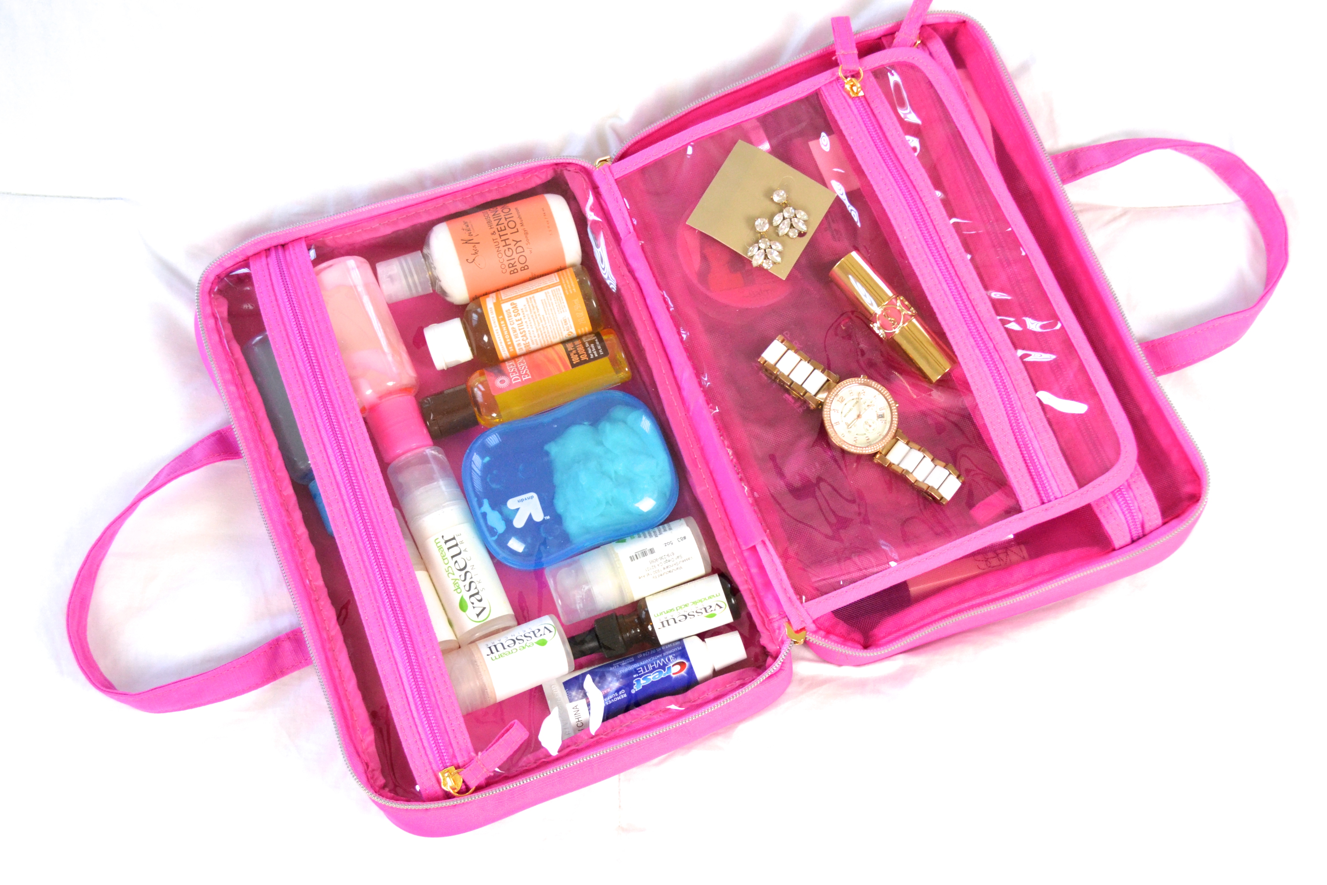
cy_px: 442
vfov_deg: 30.8
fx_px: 1603
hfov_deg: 45.0
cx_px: 664
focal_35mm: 44
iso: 1600
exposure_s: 1/160
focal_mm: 29
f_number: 5.6
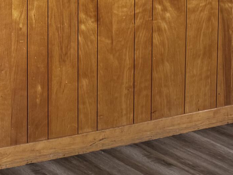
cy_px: -112
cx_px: -83
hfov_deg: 17.7
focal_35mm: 103
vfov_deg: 13.3
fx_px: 693
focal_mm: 6.76
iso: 200
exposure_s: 1/120
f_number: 1.78
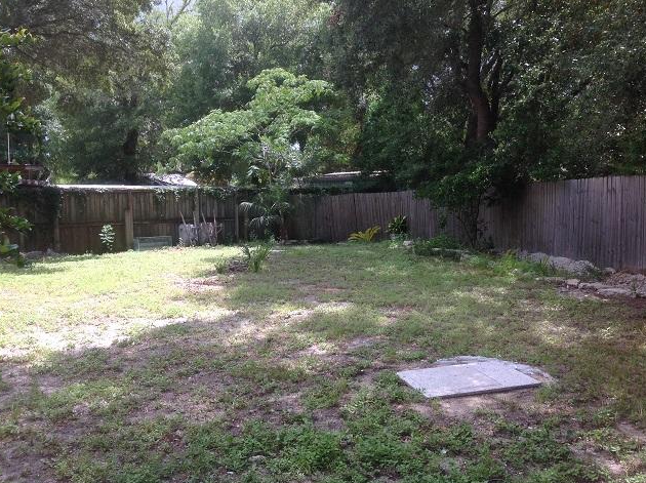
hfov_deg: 51.4
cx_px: 318
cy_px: 247
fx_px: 671
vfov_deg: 39.6
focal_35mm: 36
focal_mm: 4.28
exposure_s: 1/512
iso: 50
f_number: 2.4
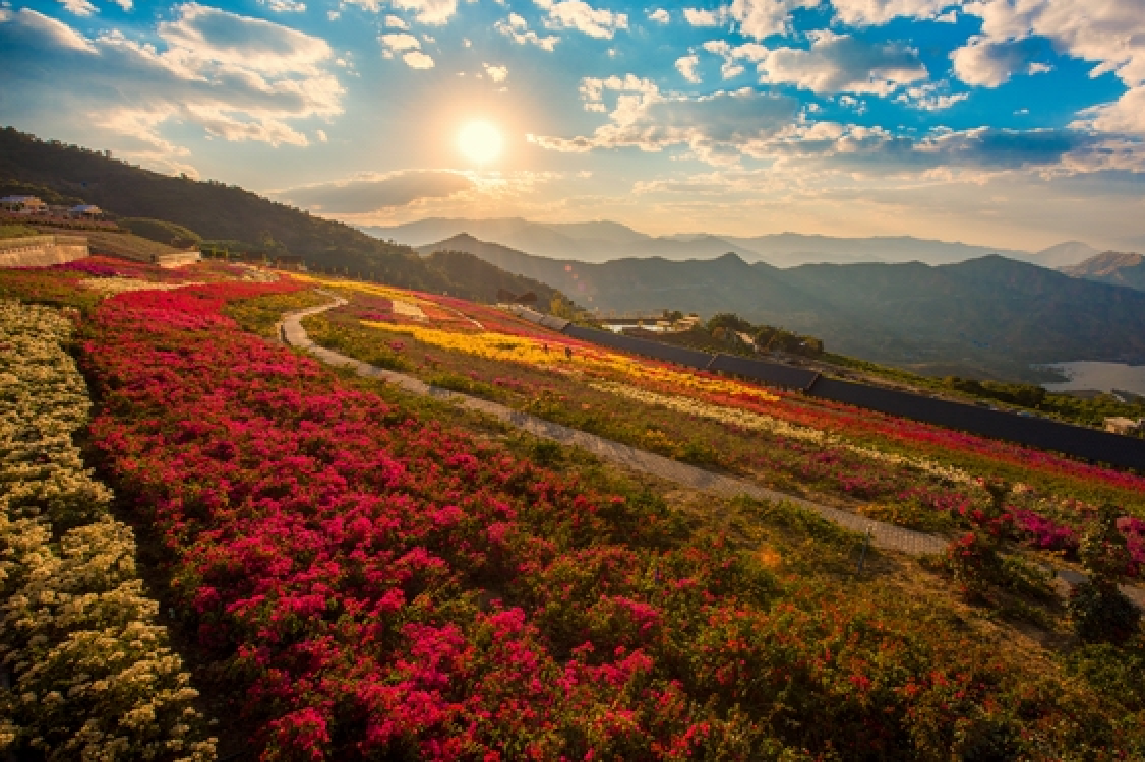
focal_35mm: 16
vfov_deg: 73.7
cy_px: 372
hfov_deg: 96.7
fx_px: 509
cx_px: 590
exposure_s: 1/1000
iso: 100
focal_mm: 15
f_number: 8
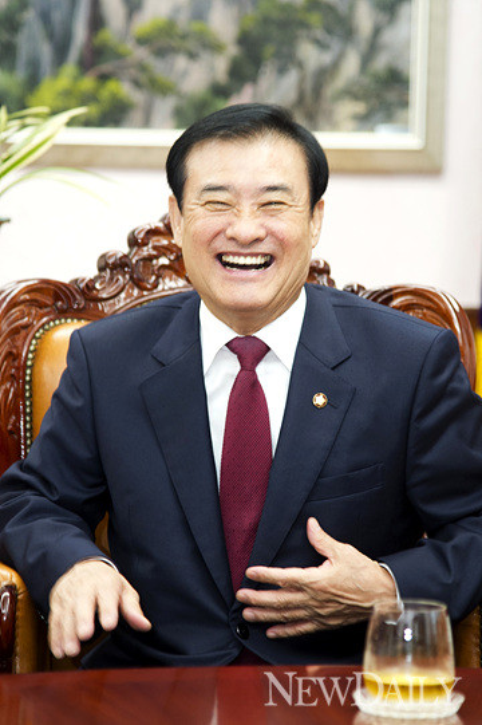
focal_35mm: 120
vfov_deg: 17.1
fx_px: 2413
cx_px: 241
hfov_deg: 11.4
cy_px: 362
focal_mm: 120
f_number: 4
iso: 1600
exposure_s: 1/100
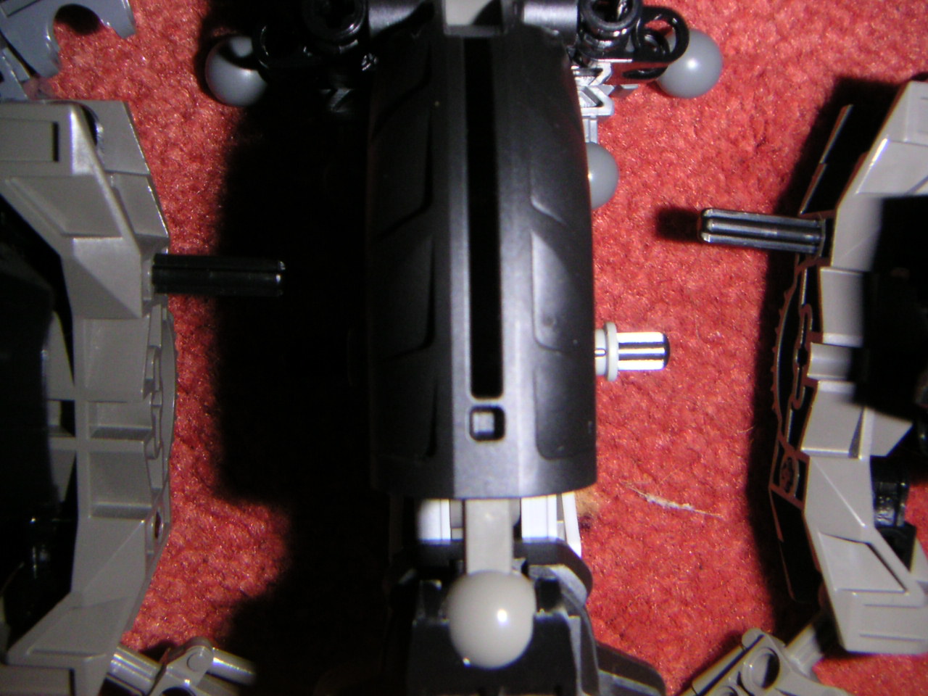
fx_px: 1046
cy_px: 348
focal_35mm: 39
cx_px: 464
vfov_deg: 36.8
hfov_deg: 47.9
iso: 200
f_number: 6.7
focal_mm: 5.1
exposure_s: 1/45
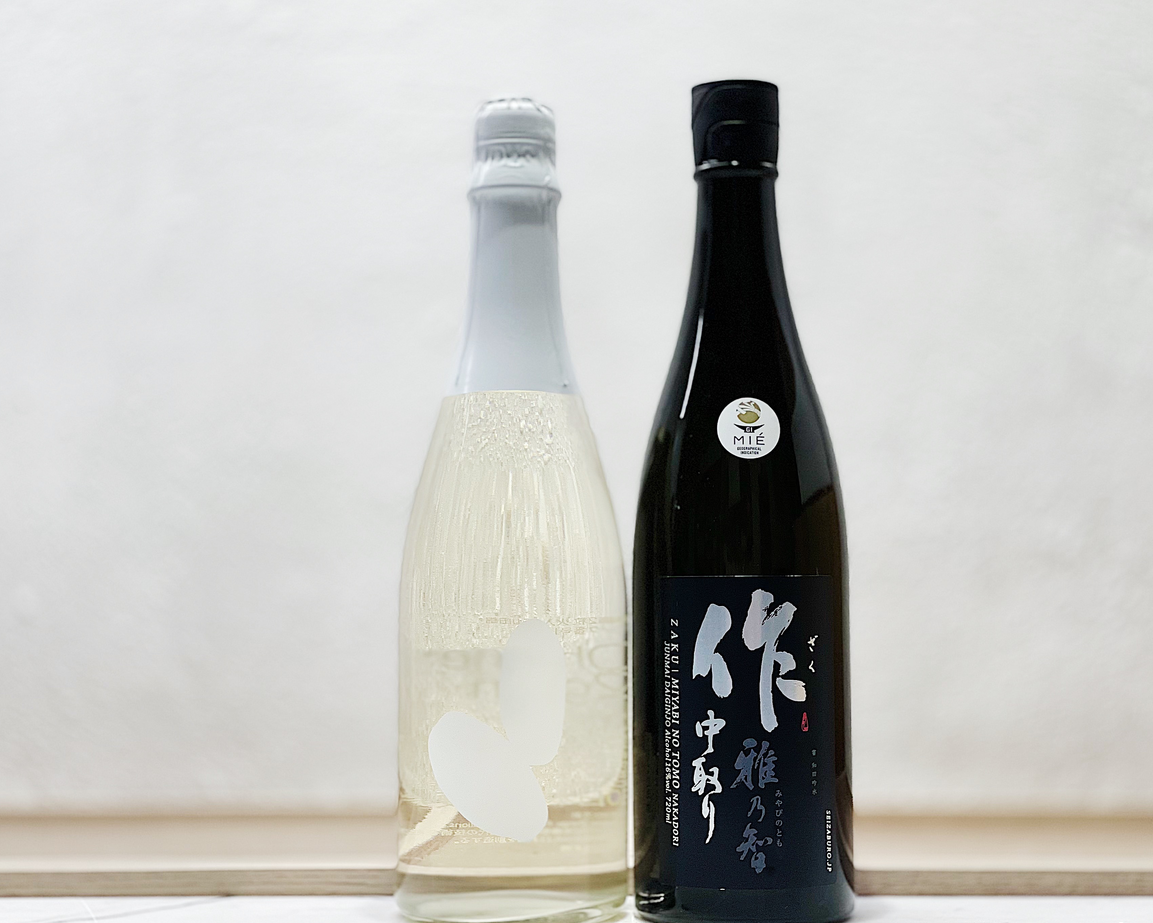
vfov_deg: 25.4
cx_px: 628
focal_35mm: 60
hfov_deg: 31.4
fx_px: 2048
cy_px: 474
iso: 80
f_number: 2
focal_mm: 6
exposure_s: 1/100
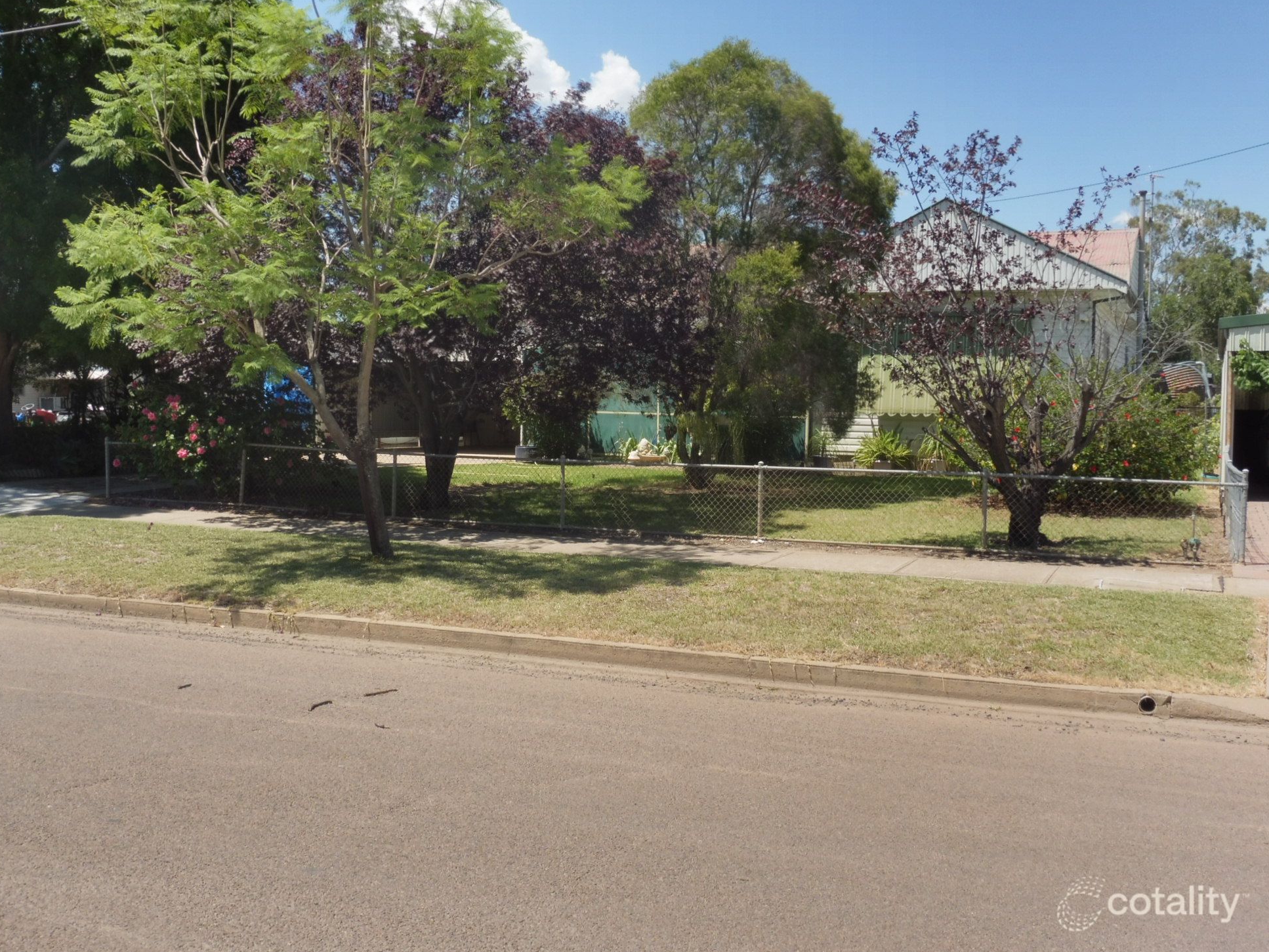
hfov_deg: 51.3
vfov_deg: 39.7
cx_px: 613
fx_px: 1320
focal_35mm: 36
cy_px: 458
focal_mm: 6.1
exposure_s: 1/500
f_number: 5
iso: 100
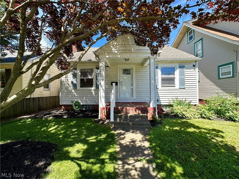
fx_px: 97
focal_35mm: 14
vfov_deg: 85.7
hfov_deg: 102.1
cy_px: 90
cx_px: 120
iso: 40
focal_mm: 2.22
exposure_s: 1/527
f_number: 2.2
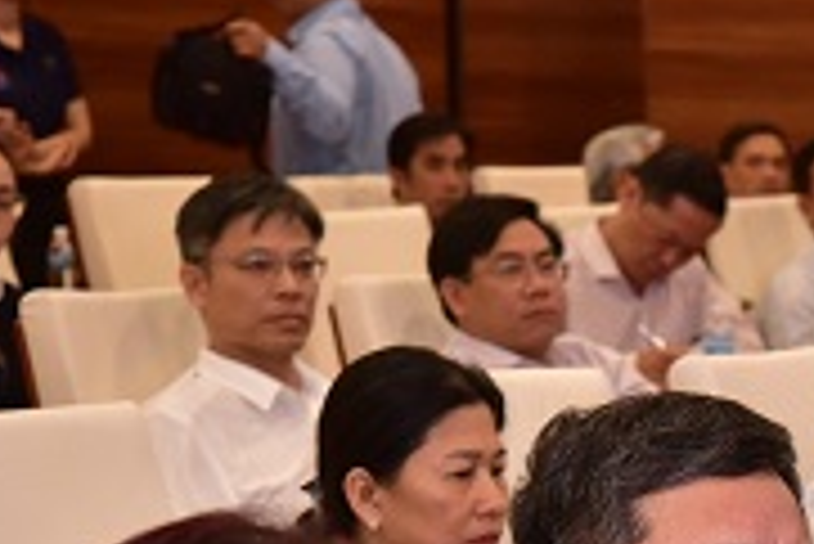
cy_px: 886
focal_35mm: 282
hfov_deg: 7.2
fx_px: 6381
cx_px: 994
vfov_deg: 4.8
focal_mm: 85
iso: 1600
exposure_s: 1/100
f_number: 8
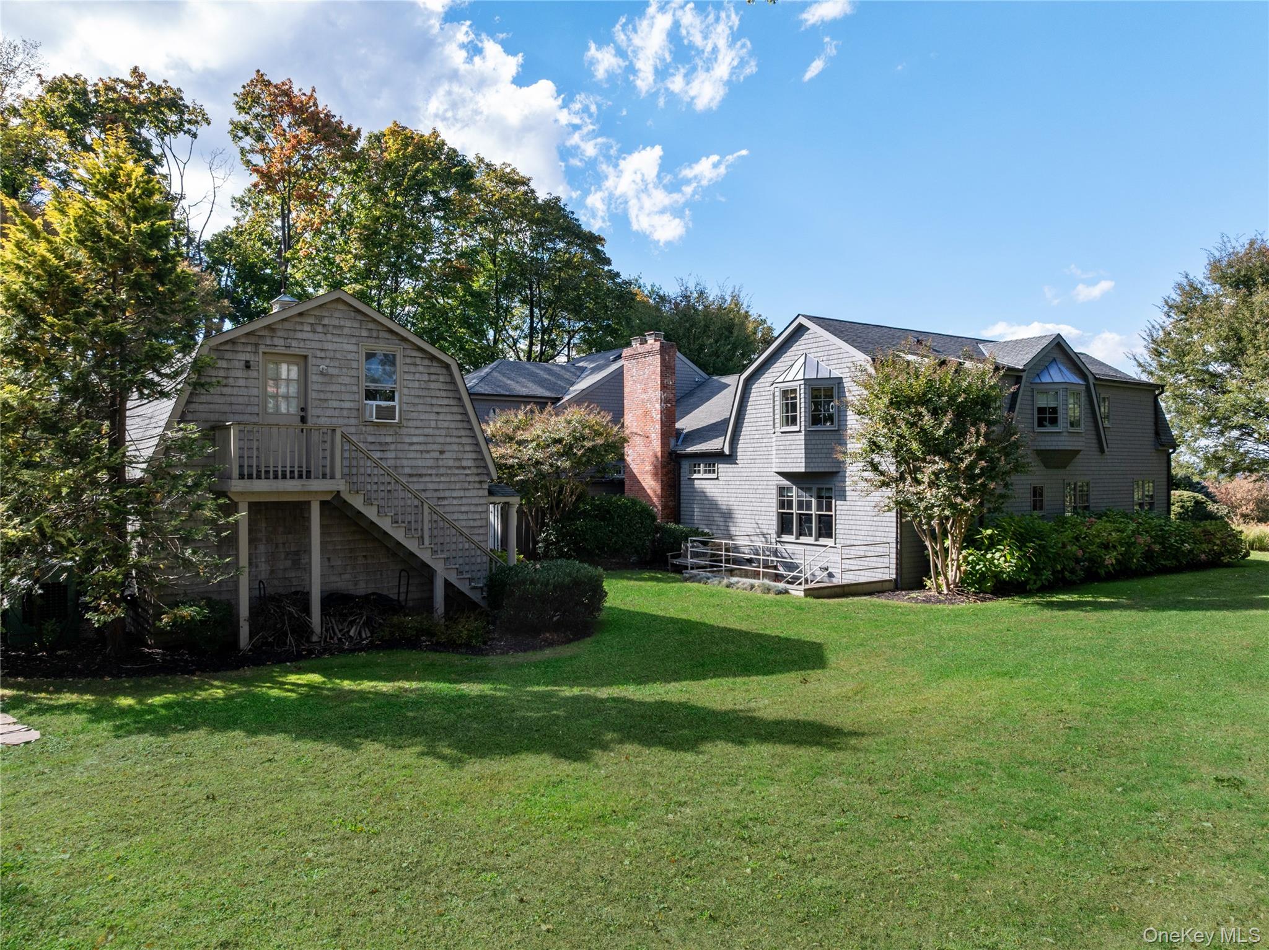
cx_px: 634
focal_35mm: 24
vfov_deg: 56.8
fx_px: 879
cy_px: 475
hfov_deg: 71.6
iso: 100
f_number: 5.6
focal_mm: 12.29
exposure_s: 1/320
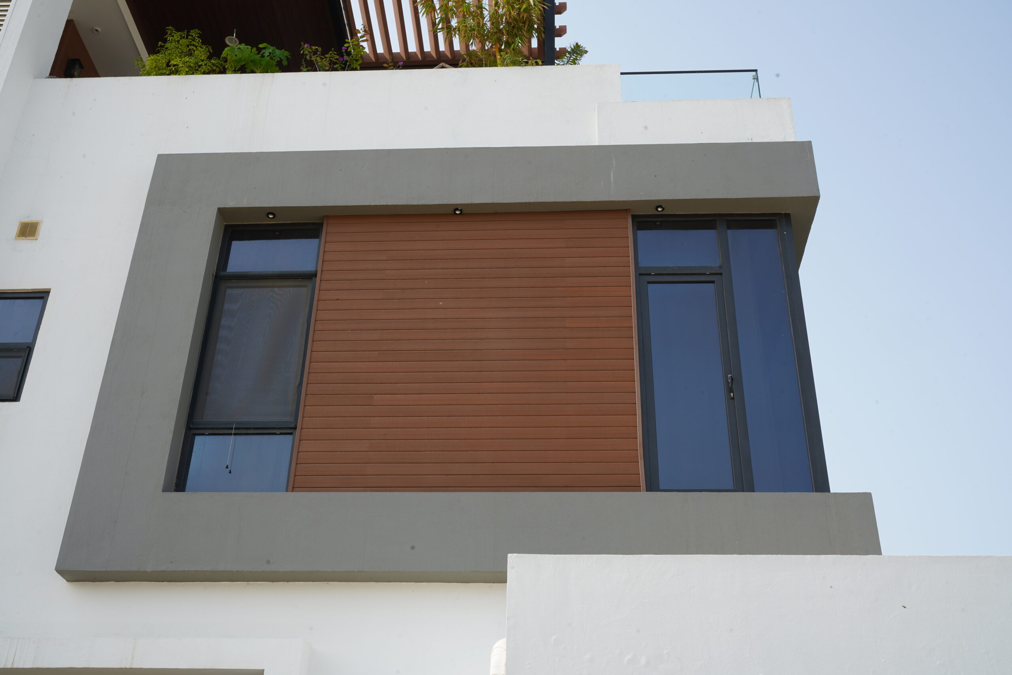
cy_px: 338
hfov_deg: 48.8
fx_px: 1116
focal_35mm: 40
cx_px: 506
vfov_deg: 33.6
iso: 100
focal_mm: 39.7
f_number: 20
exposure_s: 1/25
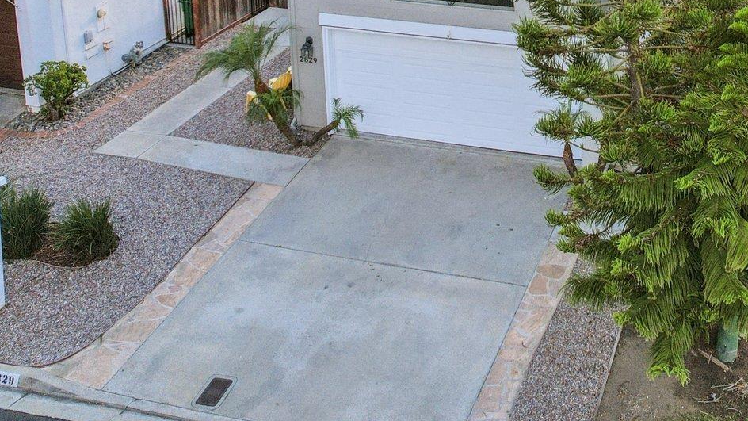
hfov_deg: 39.9
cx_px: 583
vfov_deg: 22.1
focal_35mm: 50
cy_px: -90
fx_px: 992
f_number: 2.8
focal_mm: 8.4
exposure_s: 1/640
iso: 100
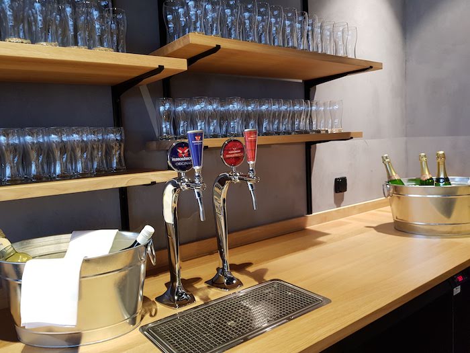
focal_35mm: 26
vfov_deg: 53.1
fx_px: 353
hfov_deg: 67.3
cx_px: 235
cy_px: 176
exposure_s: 1/50
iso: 125
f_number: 1.7
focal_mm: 4.2
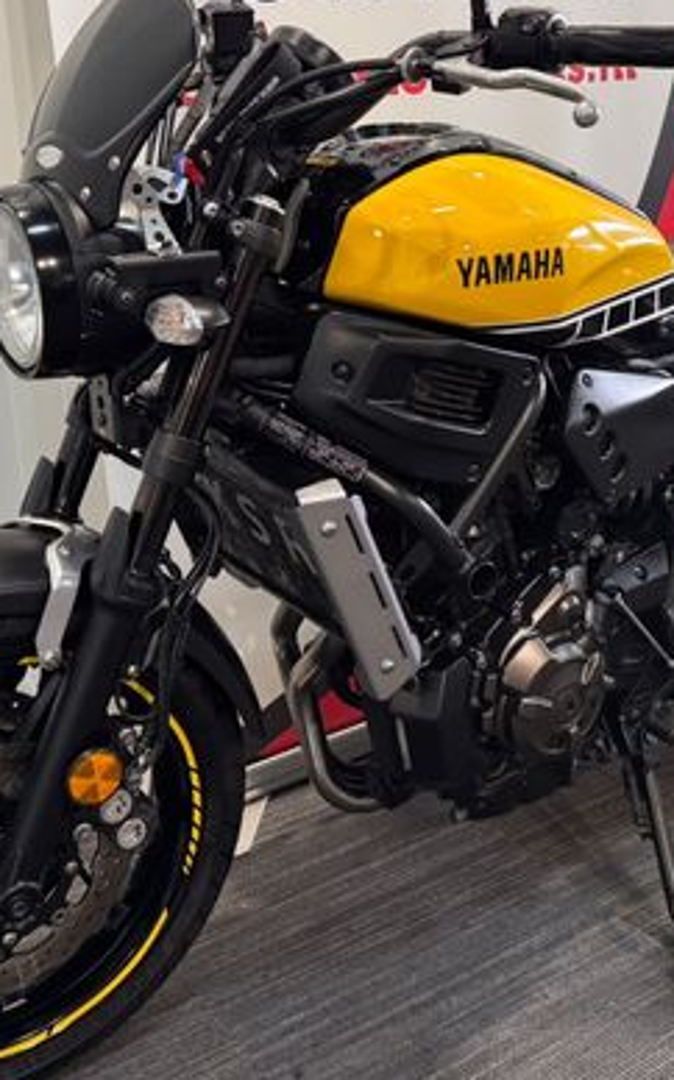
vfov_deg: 47.1
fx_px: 1236
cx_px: 304
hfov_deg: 30.5
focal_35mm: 42
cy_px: 462
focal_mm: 6.76
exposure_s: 1/50
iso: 320
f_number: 1.78
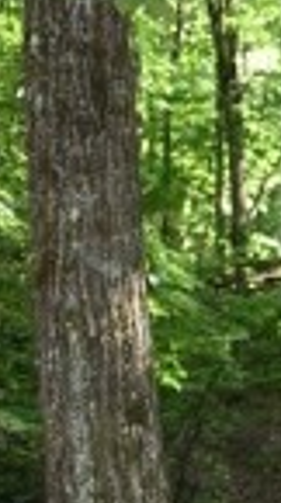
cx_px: 746
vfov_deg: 14.4
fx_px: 1997
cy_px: 246
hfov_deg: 7.4
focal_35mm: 150
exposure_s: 1/200
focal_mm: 18
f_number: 3.5
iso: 800
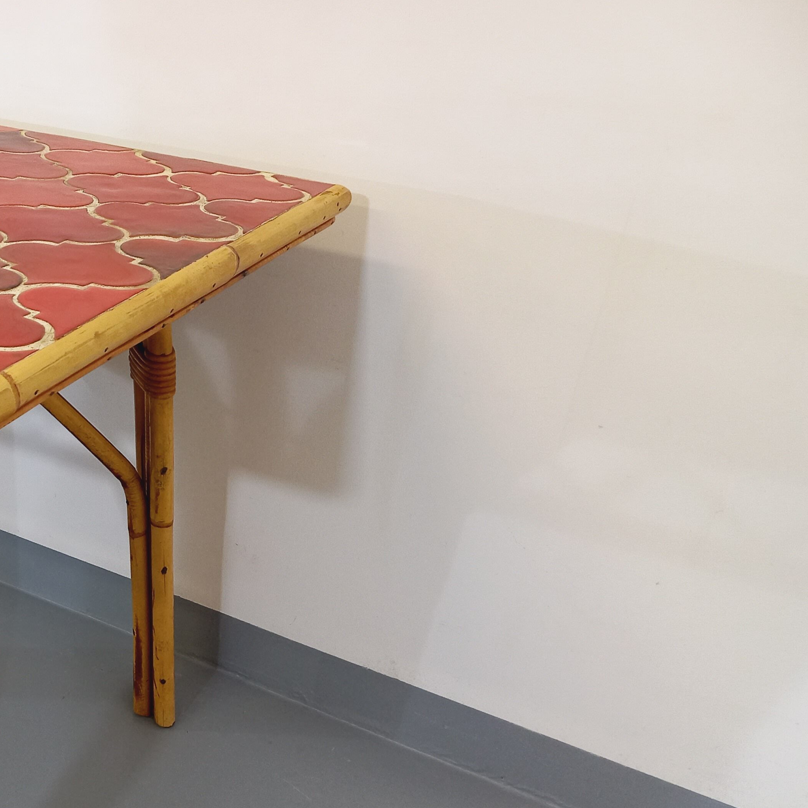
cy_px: 549
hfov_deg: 37.0
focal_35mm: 42
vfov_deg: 39.5
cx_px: 52
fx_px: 1109
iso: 200
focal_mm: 4.65
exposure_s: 1/49
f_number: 1.8
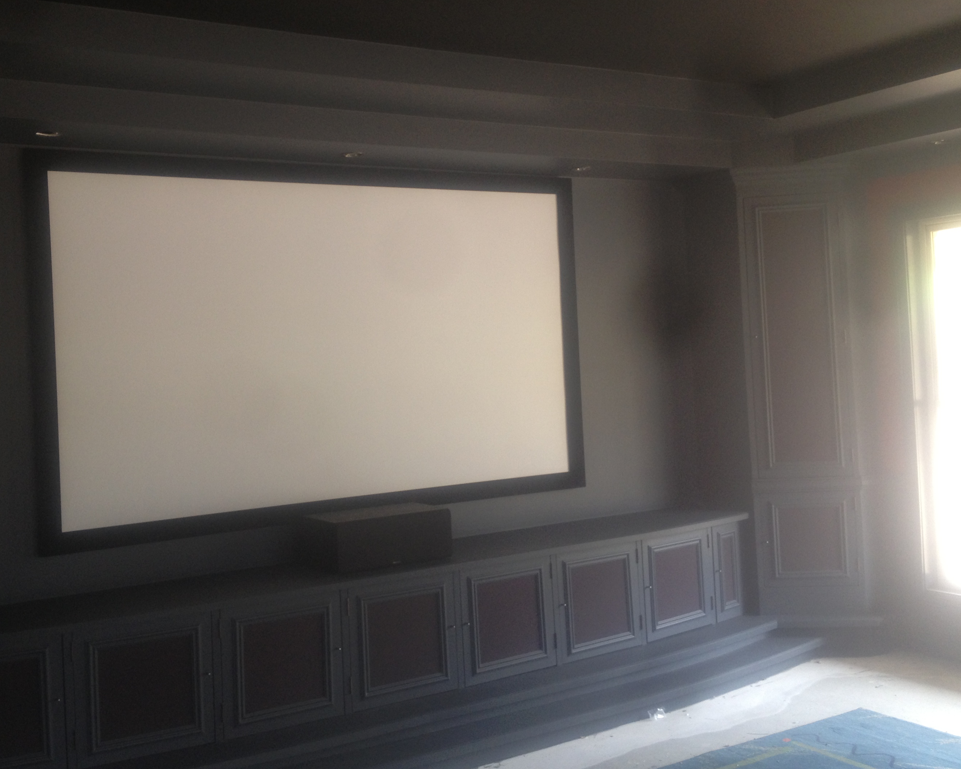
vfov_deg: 35.6
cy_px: 334
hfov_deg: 43.7
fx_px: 1195
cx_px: 409
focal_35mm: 42
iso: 80
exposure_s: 1/20
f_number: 2.4
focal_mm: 4.28
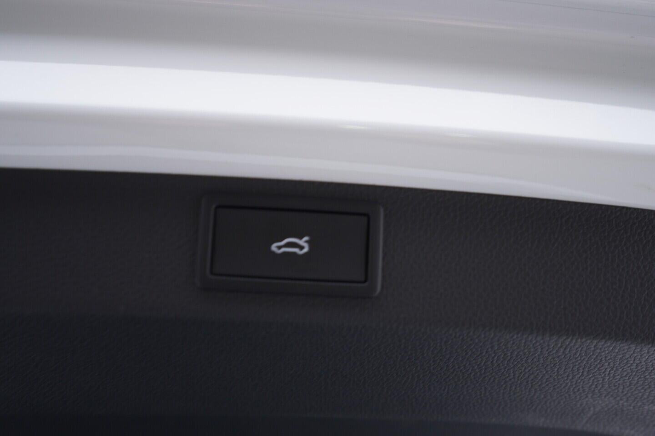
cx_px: 328
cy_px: 218
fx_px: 655
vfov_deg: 36.9
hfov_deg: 53.1
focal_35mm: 36
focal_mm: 24
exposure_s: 1/40
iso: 125
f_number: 2.8
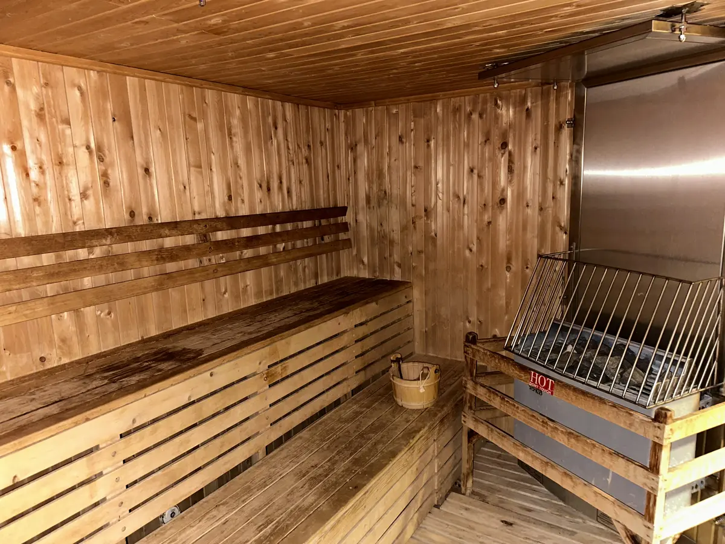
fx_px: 503
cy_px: 272
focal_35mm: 24
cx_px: 362
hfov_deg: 71.6
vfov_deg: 56.8
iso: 250
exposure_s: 1/4
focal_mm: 6.86
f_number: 1.78
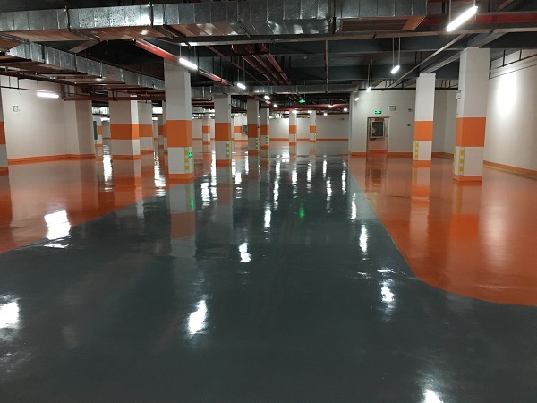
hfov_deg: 61.7
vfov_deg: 48.2
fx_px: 450
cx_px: 268
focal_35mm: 29
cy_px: 202
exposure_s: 1/17
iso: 200
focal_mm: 4.15
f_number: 2.2
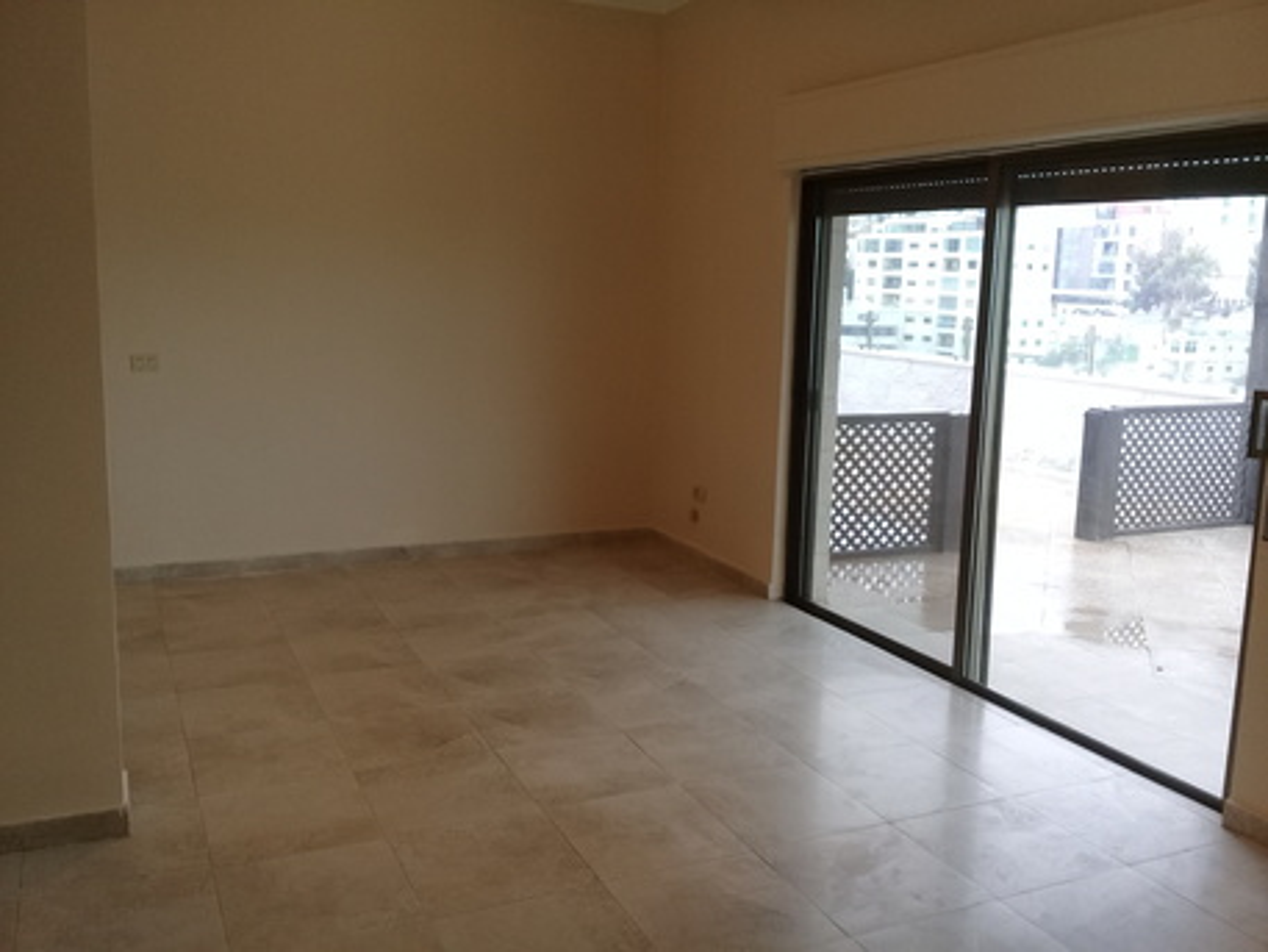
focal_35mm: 31
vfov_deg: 45.5
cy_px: 476
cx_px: 634
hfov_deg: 58.3
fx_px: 1136
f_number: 2.2
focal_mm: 3.3
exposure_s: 1/50
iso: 80
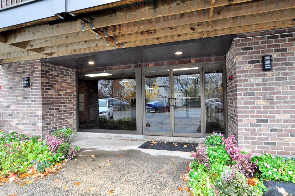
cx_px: 148
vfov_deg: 59.4
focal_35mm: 21
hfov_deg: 81.3
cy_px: 98
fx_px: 172
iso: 2500
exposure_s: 1/125
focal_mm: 14
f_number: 8
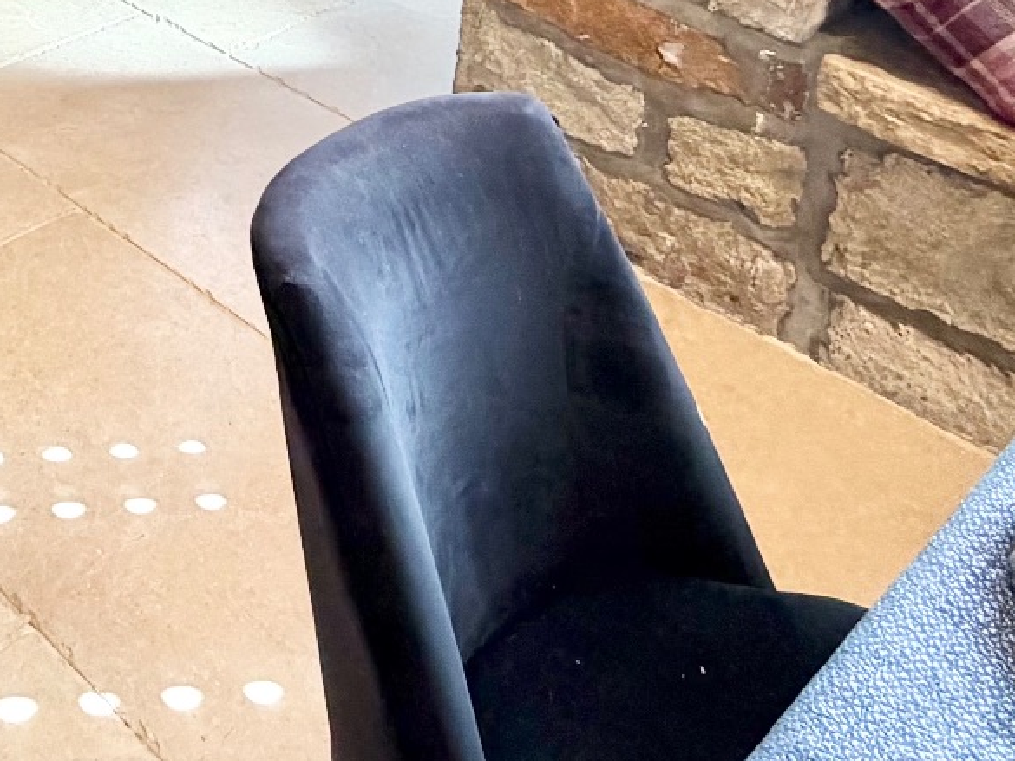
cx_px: -232
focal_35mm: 49
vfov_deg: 22.8
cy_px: -449
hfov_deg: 31.8
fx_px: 1437
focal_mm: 2.22
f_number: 2.2
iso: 250
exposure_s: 1/100
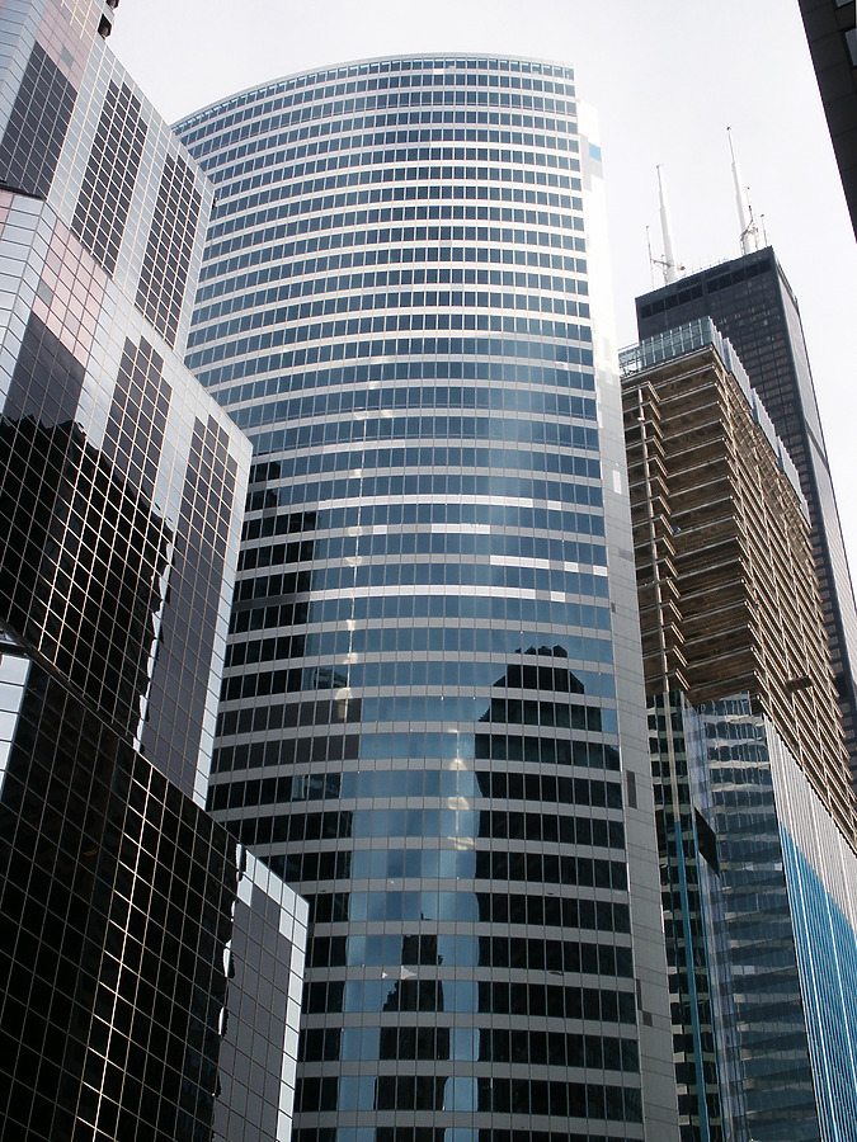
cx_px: 428
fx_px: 1816
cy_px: 571
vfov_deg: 34.9
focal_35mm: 55
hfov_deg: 26.6
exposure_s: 1/125
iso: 64
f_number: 8
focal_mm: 11.48
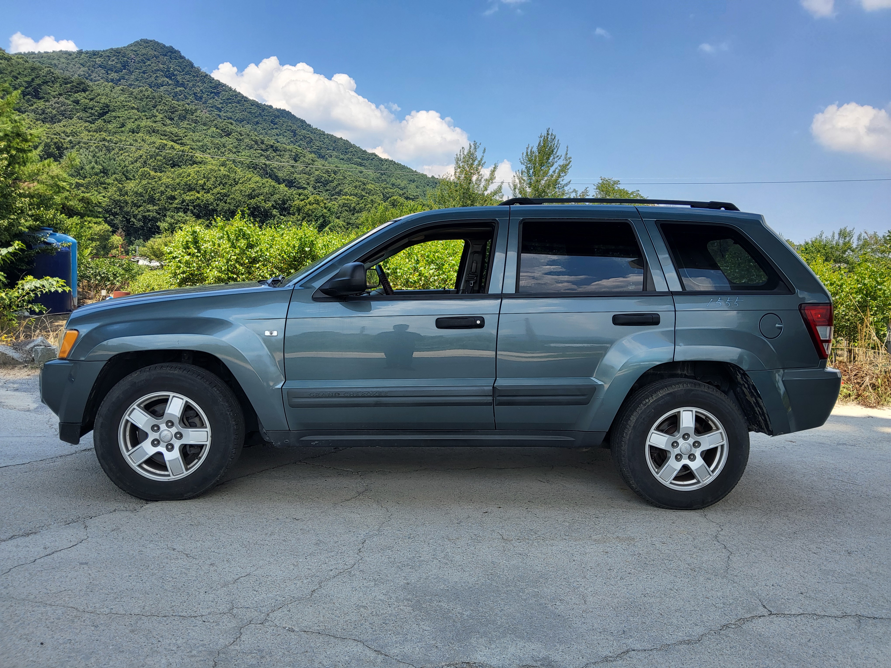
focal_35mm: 26
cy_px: 334
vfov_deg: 53.1
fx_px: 669
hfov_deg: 67.3
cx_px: 446
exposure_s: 1/439
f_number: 1.8
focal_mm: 3.98
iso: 12
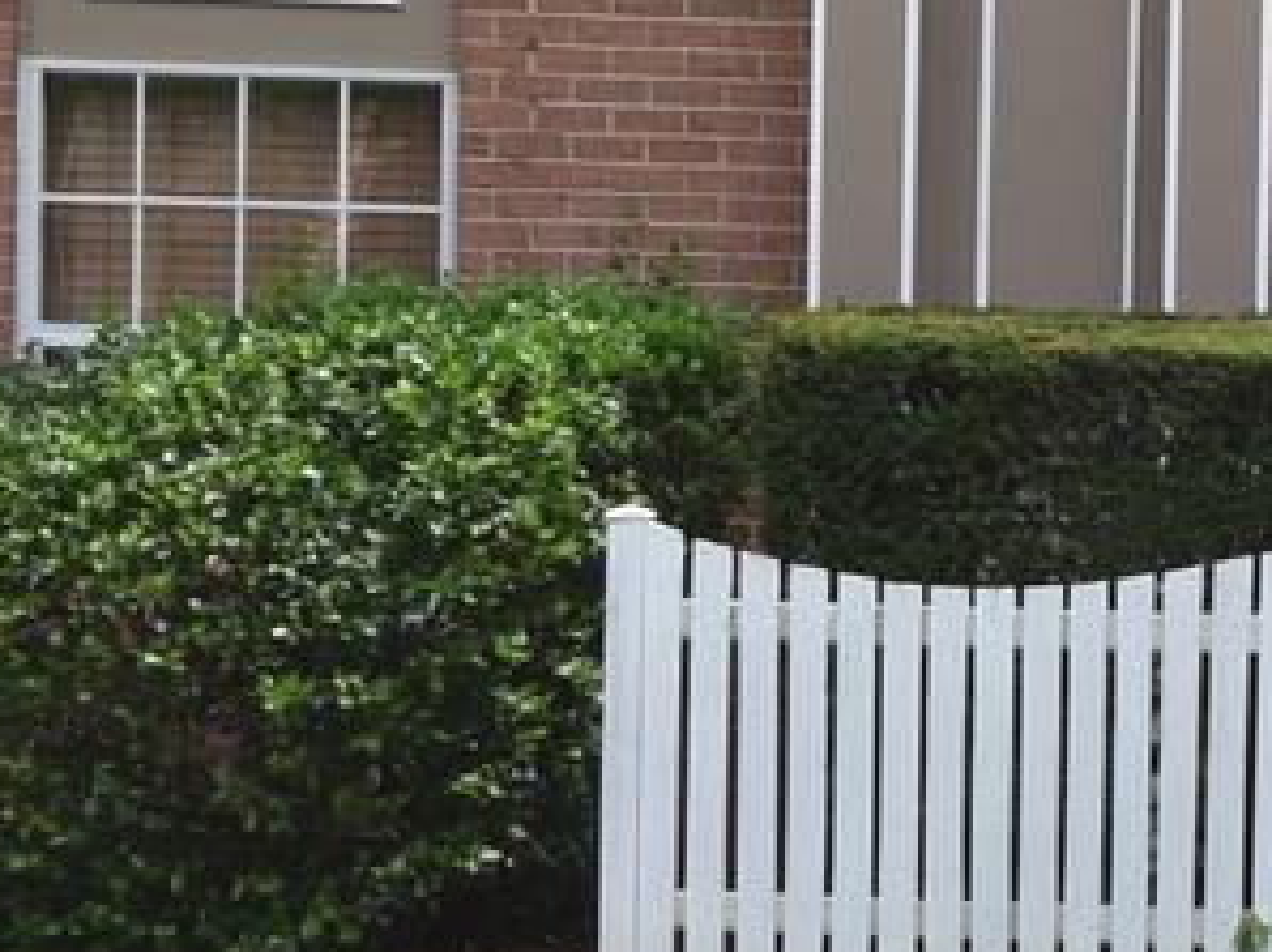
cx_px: 2459
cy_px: 574
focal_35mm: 192
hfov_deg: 9.7
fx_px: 7050
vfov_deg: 7.7
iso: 220
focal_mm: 29
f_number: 8
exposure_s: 1/250
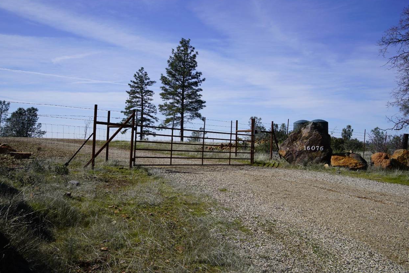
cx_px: 208
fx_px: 409
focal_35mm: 36
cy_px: 136
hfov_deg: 53.1
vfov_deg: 36.9
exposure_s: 1/125
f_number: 14
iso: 100
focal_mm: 35
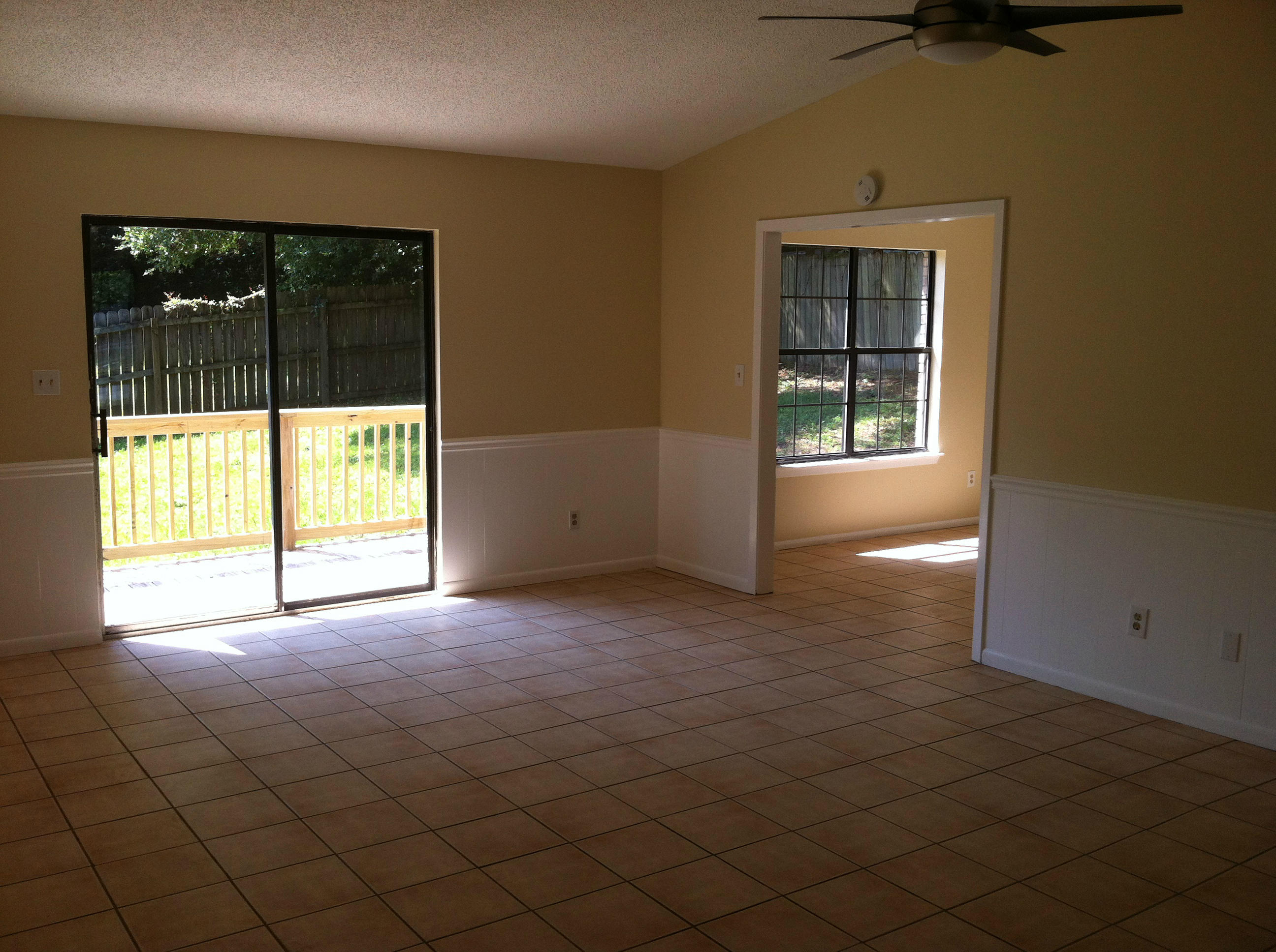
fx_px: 1288
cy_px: 476
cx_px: 638
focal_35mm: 35
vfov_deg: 40.6
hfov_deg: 52.7
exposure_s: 1/165
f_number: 2.8
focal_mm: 3.85
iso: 80
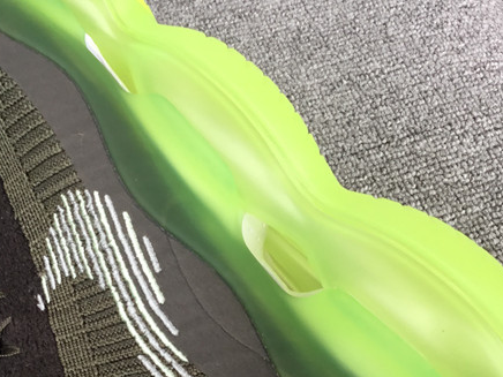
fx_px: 930
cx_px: 160
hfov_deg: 30.0
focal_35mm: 64
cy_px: 315
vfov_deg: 22.5
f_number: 2.4
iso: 50
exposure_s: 1/100
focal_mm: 3.3
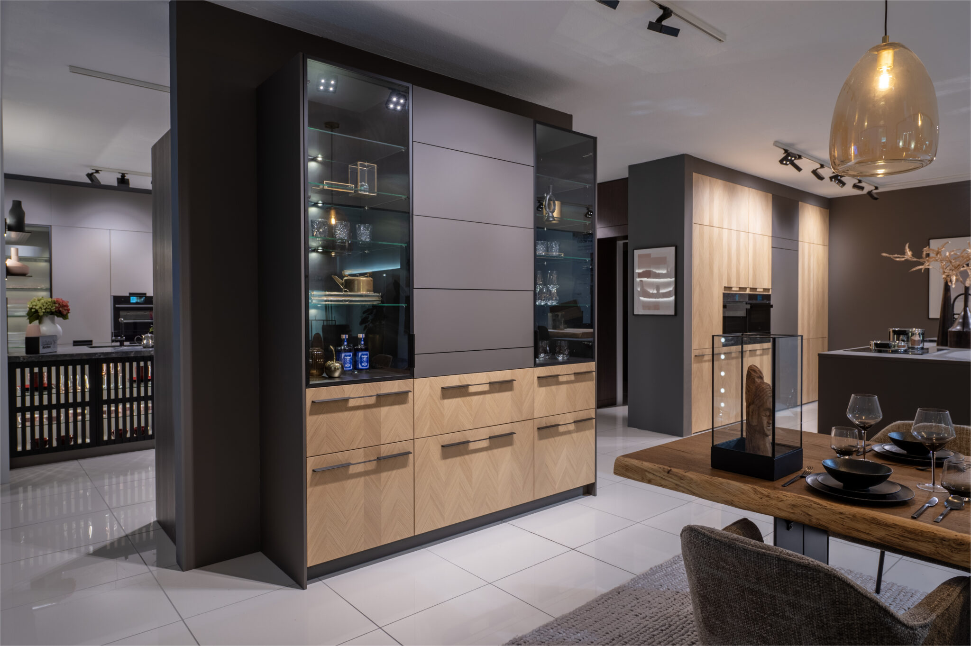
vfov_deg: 57.2
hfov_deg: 78.6
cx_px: 486
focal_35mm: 22
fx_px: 593
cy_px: 323
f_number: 6.3
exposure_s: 1/25
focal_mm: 22
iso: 400
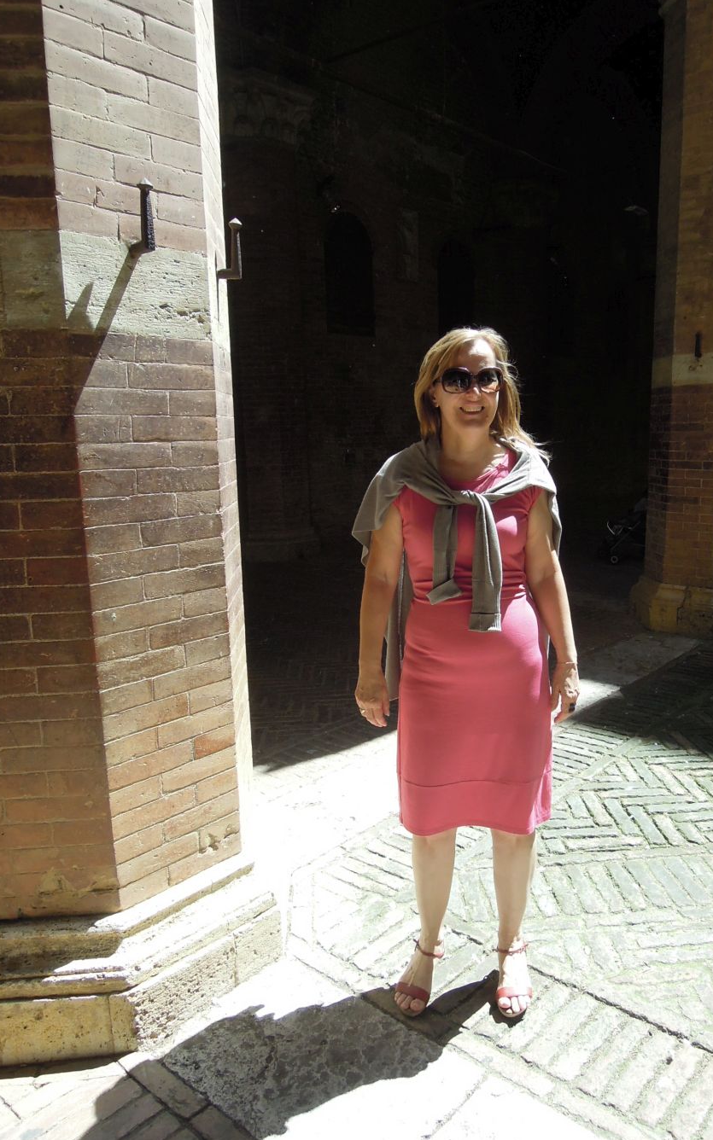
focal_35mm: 26
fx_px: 808
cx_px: 430
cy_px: 580
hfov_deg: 47.3
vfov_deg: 70.4
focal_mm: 4.3
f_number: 2.8
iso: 160
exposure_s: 1/800
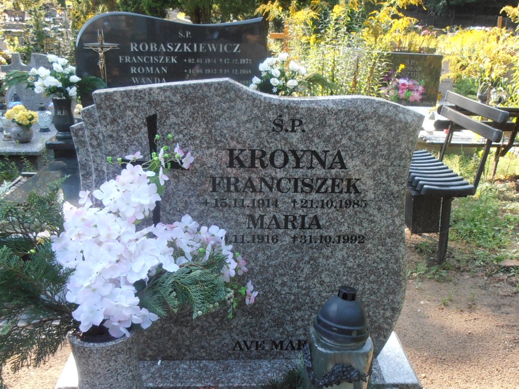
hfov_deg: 51.4
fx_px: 540
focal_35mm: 36
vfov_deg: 39.6
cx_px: 262
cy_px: 223
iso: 80
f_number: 3
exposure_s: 1/125
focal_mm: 4.2
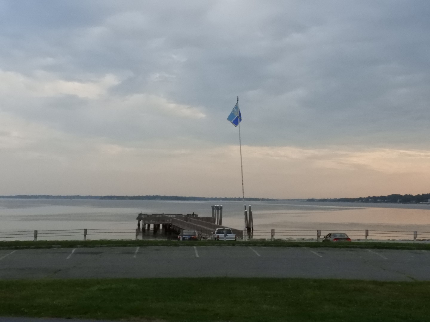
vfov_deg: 36.0
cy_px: 161
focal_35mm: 40
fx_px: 497
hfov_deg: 46.8
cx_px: 215
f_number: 6.7
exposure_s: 1/1600
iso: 1600
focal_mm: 7.2
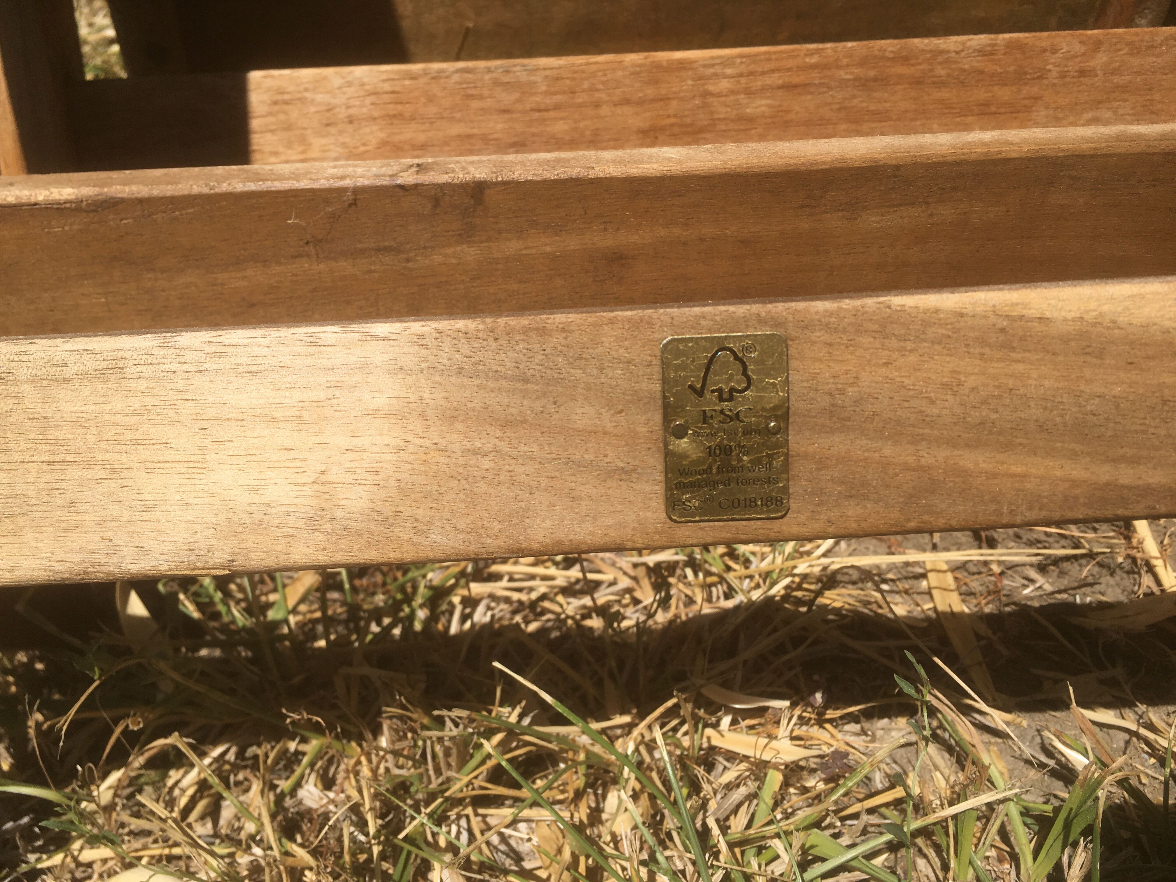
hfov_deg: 61.7
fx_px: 985
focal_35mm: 29
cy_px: 441
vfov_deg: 48.2
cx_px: 588
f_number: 2.2
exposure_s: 1/1972
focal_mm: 4.15
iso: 25
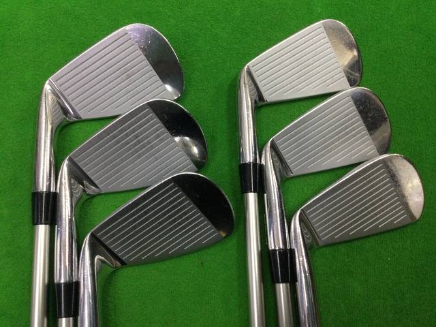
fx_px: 390
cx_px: 218
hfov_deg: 58.4
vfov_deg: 45.4
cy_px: 164
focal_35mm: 31
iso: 100
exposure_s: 1/30
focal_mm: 3.3
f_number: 2.4
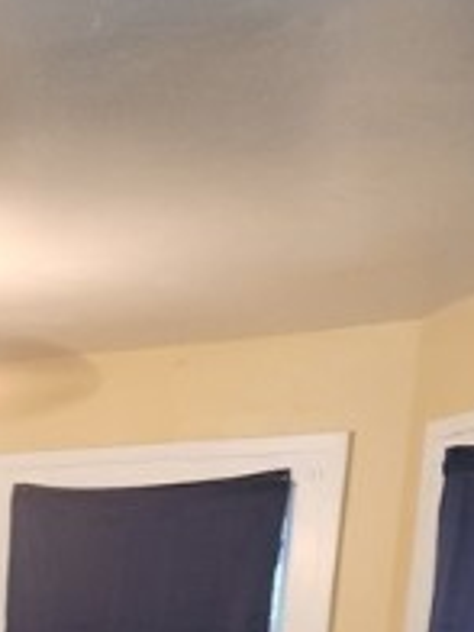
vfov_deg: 19.4
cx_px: -429
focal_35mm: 90
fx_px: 1643
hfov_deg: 14.2
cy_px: 900
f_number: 1.8
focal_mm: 5.4
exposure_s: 1/12
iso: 125
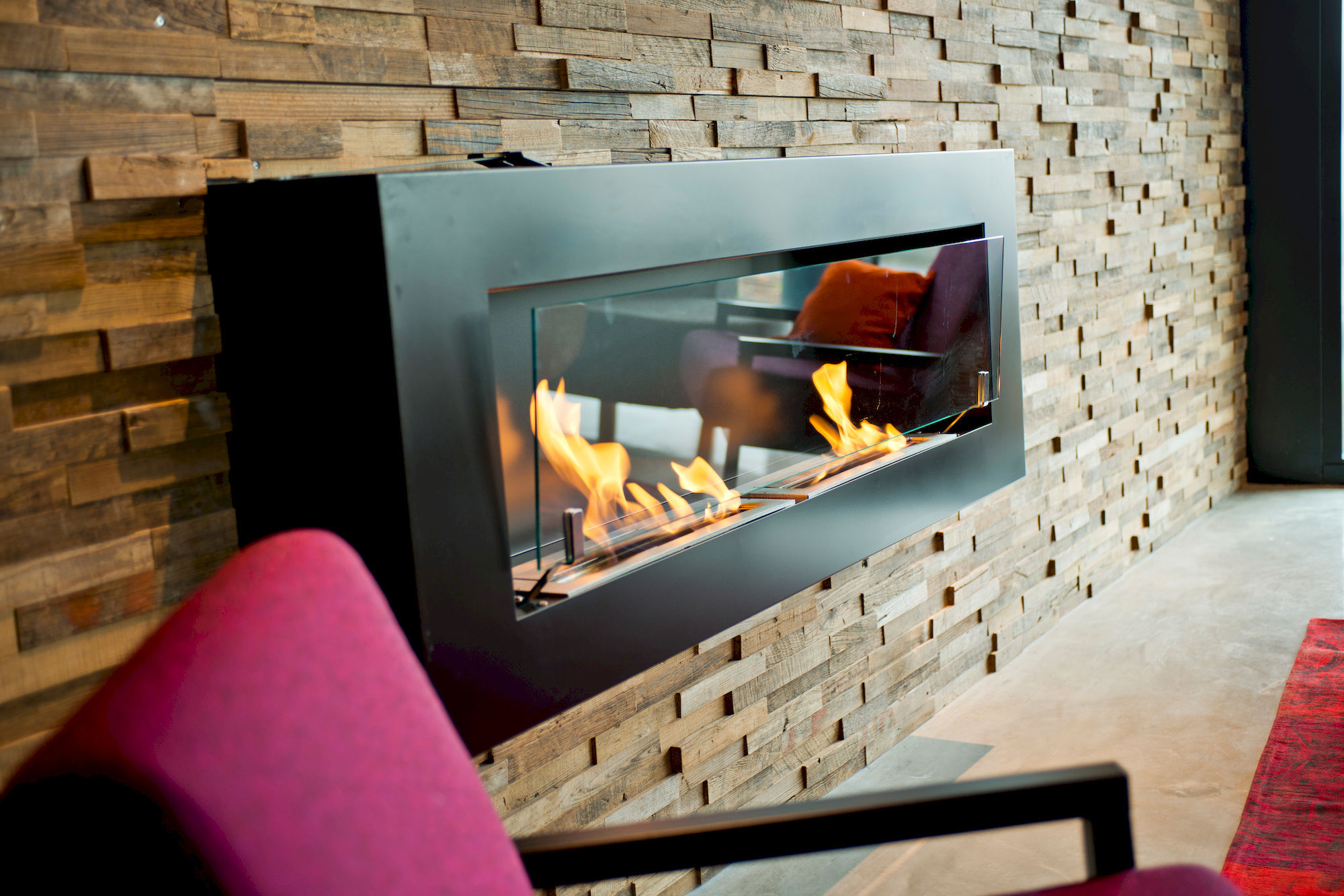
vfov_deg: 29.9
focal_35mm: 45
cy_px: 448
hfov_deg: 43.6
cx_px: 672
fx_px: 1680
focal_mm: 45
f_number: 2.8
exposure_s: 1/20
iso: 100
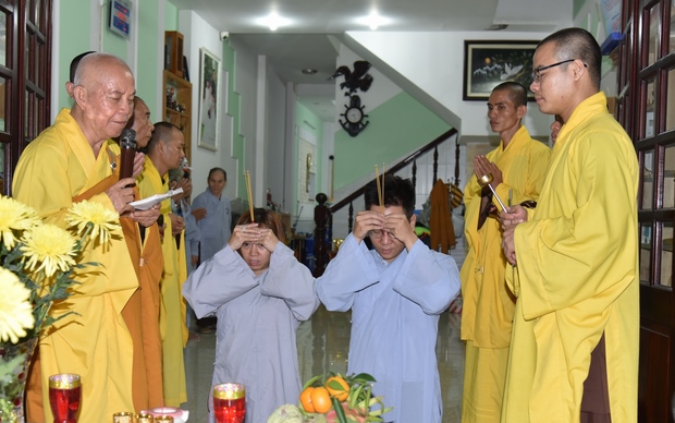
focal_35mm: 47
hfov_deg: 42.6
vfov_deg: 27.4
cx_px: 326
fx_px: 865
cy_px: 227
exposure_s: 1/60
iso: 640
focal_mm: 44
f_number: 4.5
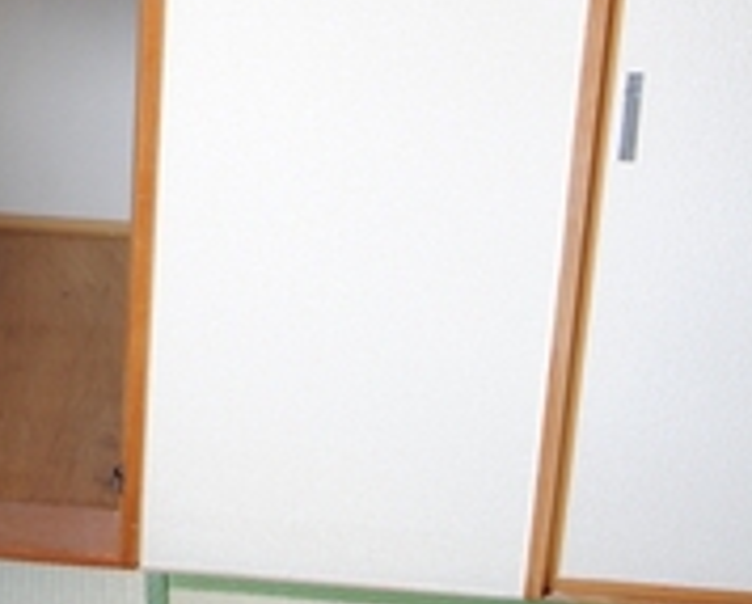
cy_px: -203
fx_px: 1241
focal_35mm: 56
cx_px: -68
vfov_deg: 23.7
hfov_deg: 30.3
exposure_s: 1/6
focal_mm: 11
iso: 100
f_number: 4.8
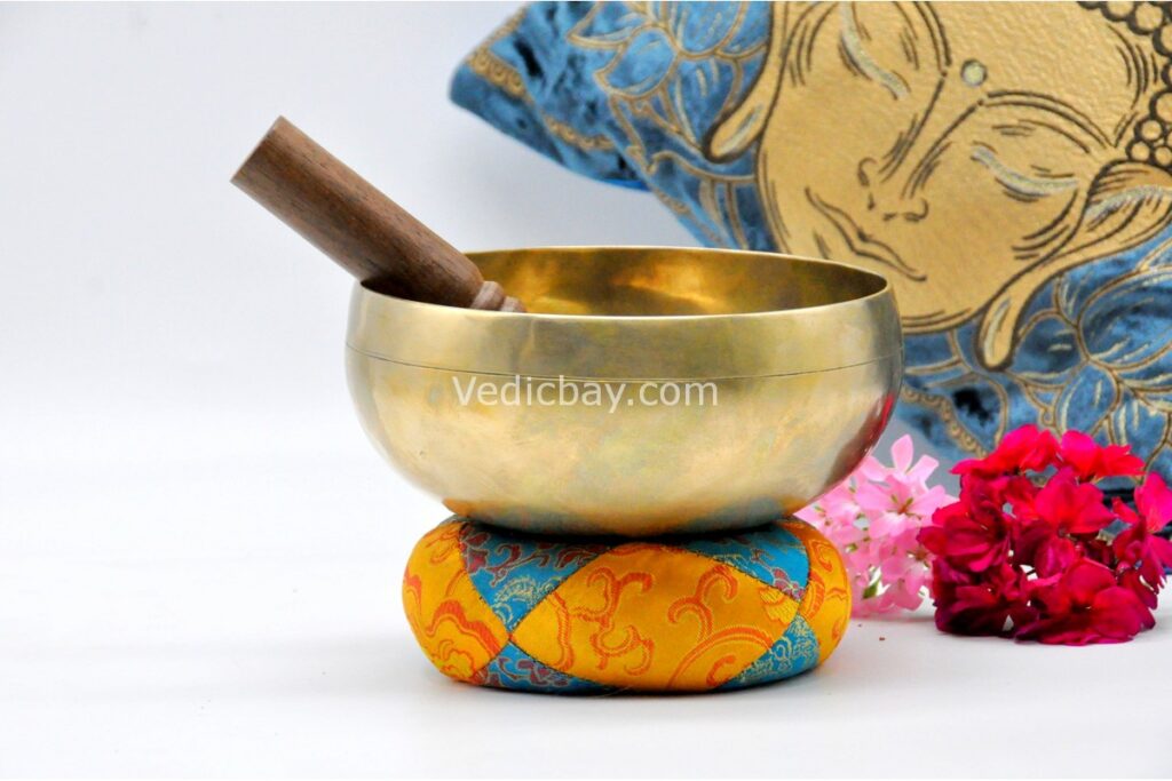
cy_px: 390
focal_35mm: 158
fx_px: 5128
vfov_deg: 8.7
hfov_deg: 13.0
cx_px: 586
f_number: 10
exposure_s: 1/400
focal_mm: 105
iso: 3200
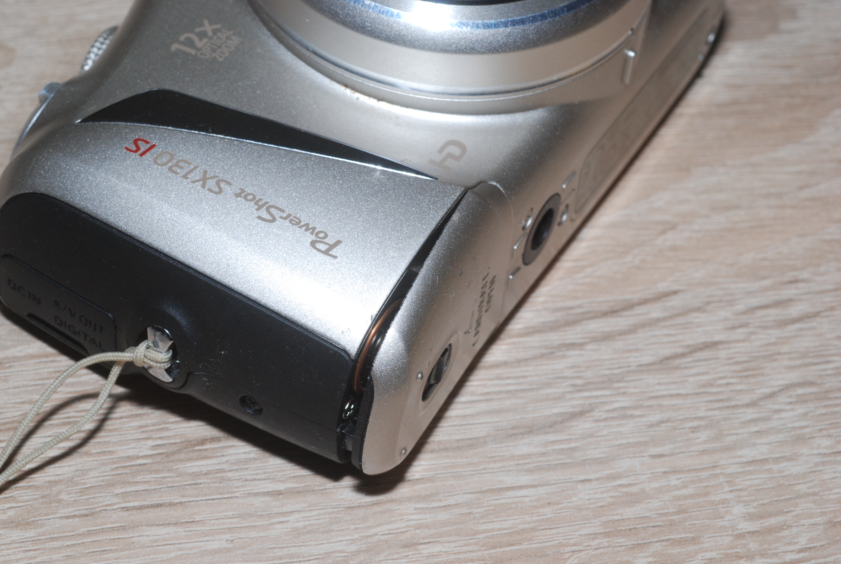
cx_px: 384
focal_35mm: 98
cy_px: 293
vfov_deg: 14.0
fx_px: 2294
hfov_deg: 20.8
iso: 400
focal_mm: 60
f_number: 16
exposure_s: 1/60
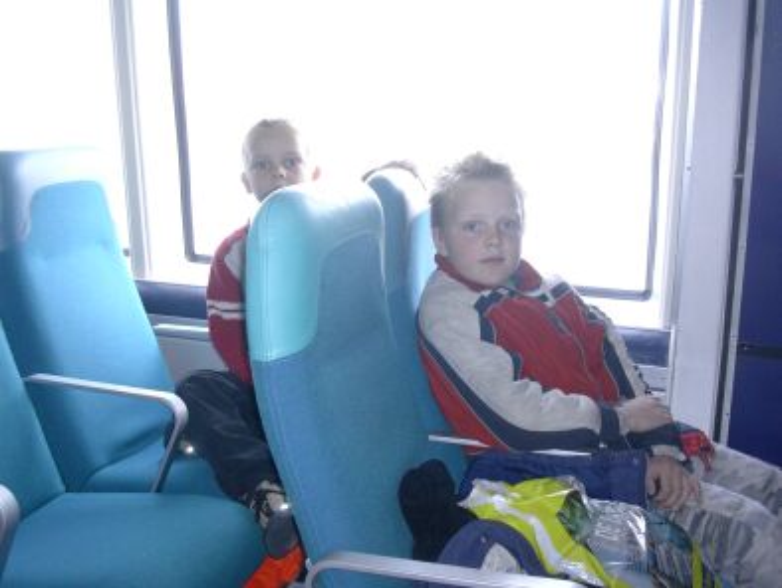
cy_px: 294
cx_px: 391
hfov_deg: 42.1
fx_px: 1017
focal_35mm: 45
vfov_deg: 32.2
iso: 70
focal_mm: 6.7
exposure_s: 1/55.3
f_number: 2.9
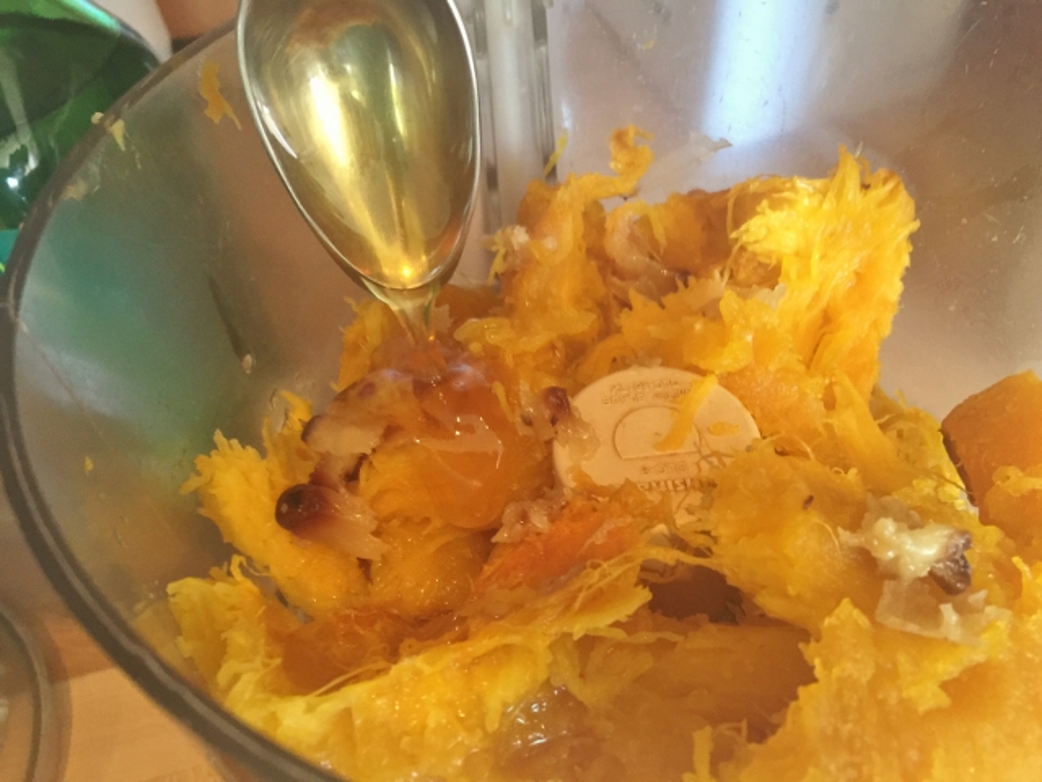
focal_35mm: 29
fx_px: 873
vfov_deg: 48.2
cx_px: 521
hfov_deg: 61.7
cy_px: 391
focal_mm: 4.15
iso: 125
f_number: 2.2
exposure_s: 1/15
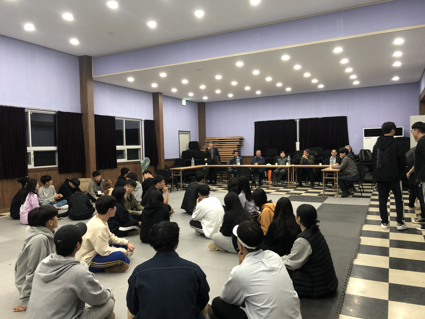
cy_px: 160
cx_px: 212
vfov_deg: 49.7
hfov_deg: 63.4
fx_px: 344
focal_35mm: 28
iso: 50
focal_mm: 4
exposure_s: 1/15
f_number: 1.8
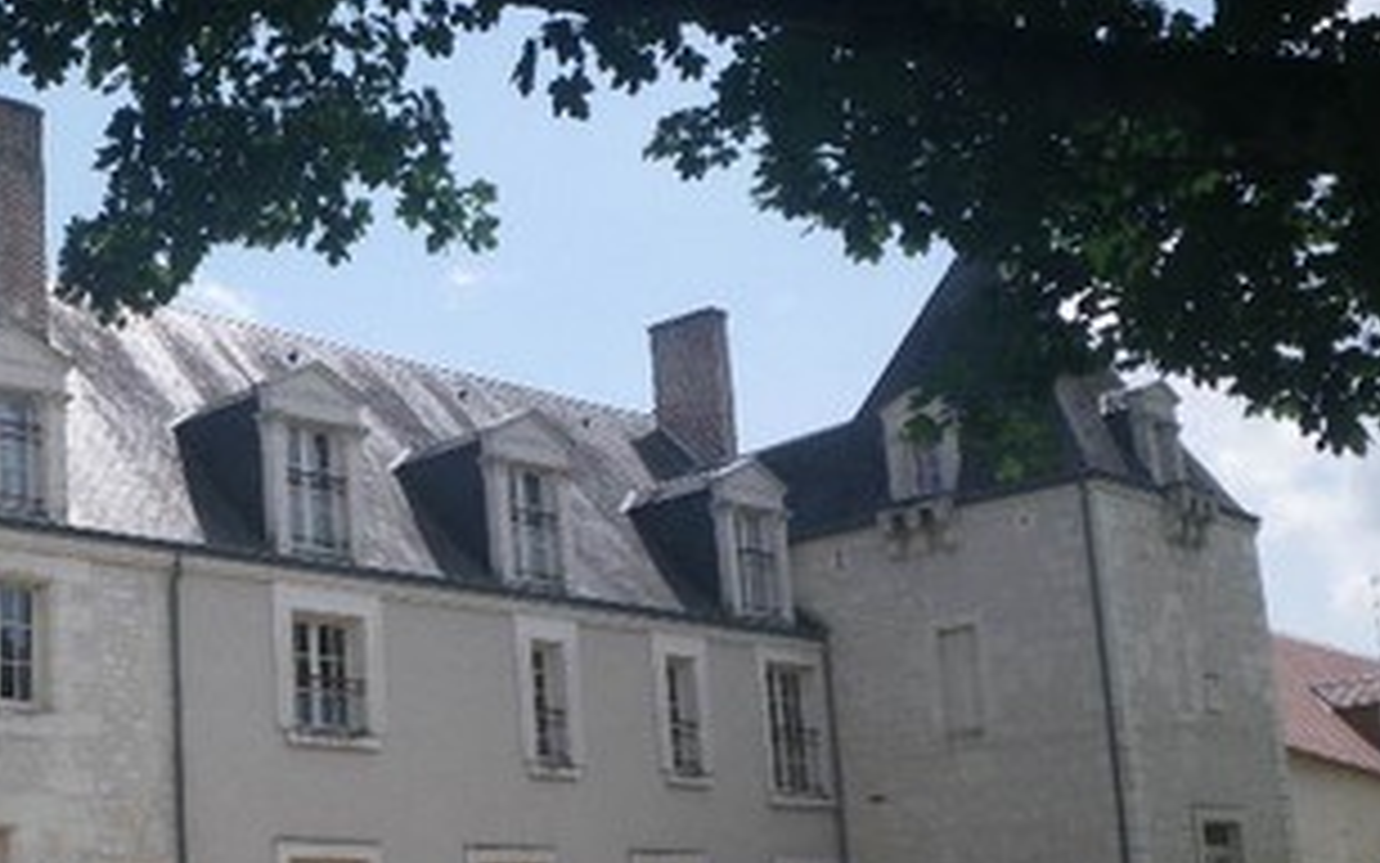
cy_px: 499
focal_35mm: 58
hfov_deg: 33.2
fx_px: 2182
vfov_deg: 22.4
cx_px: 121
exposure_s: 1/500
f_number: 4.2
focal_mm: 5
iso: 64
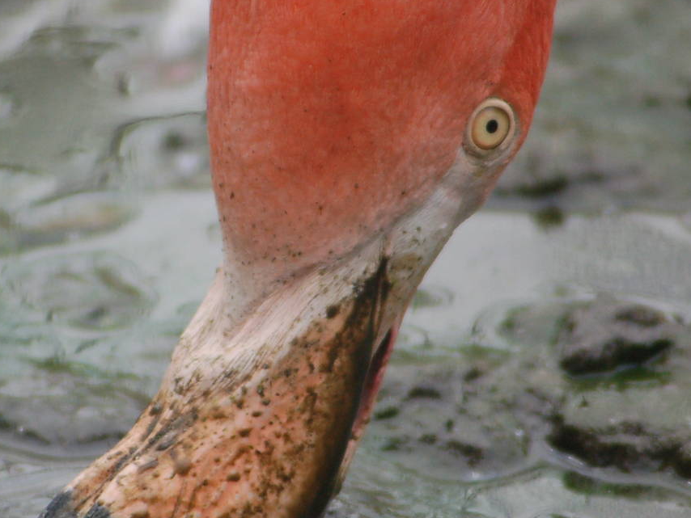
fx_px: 17771
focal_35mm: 890
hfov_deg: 2.2
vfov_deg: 1.7
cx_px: 223
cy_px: 262
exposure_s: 1/500
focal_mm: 330
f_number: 6.3
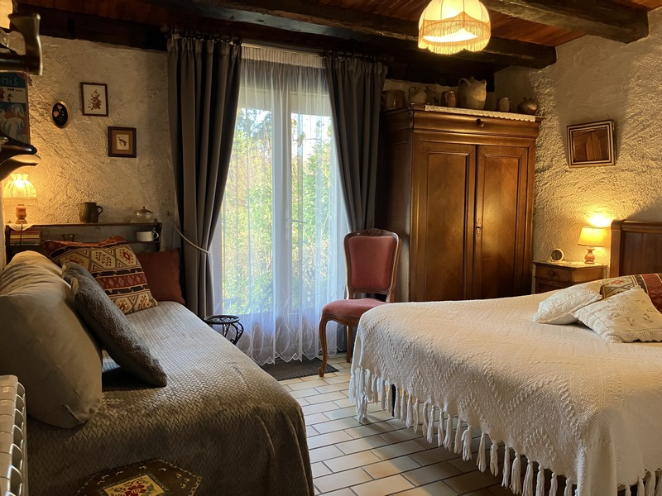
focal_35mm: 28
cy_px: 248
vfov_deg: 49.7
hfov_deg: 63.4
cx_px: 331
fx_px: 535
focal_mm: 3.99
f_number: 1.8
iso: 160
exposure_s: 1/50
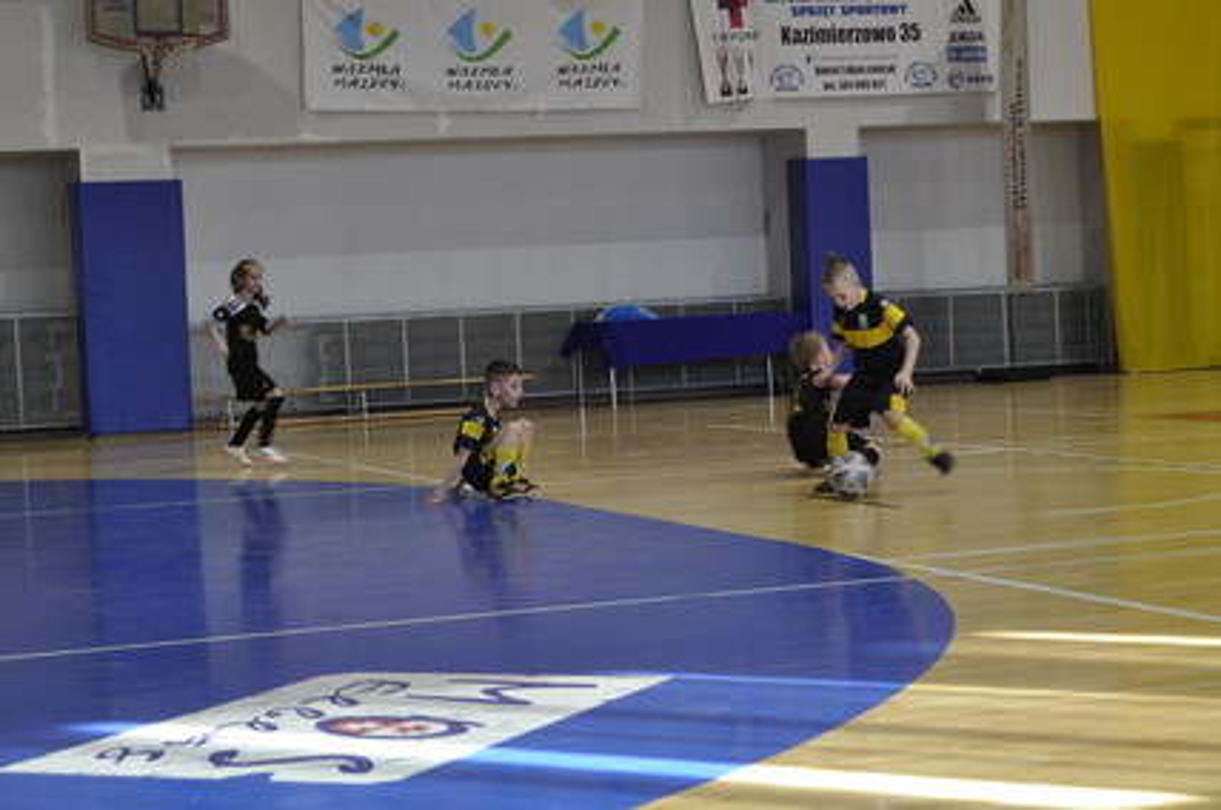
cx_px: 610
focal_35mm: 82
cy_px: 405
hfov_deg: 24.7
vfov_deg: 16.5
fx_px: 2794
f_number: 5.6
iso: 500
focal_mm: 55
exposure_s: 1/60
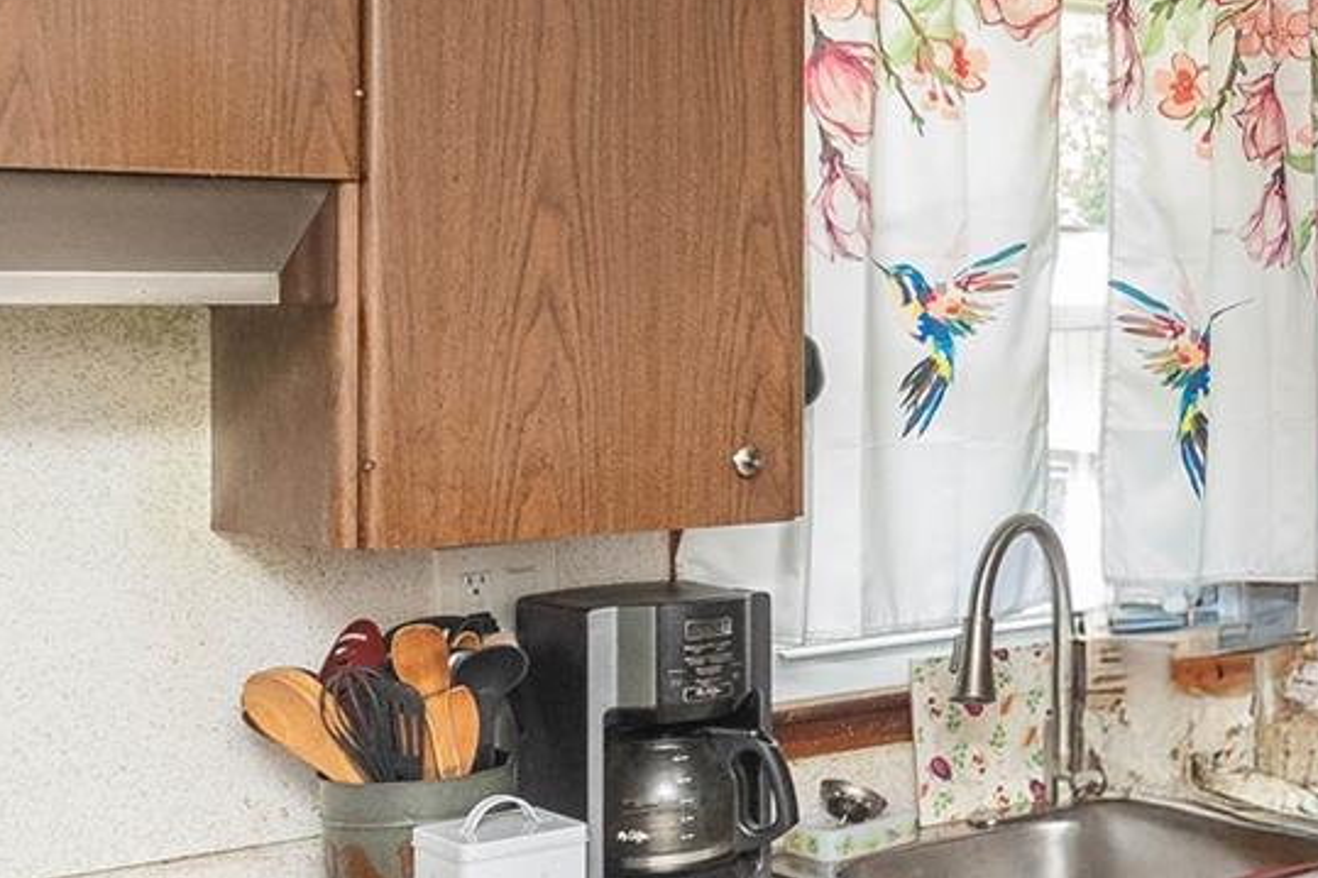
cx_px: 1734
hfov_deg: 28.5
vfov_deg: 23.8
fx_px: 2086
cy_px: 456
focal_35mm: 57
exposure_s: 1/60
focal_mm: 10
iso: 1100
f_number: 5.6
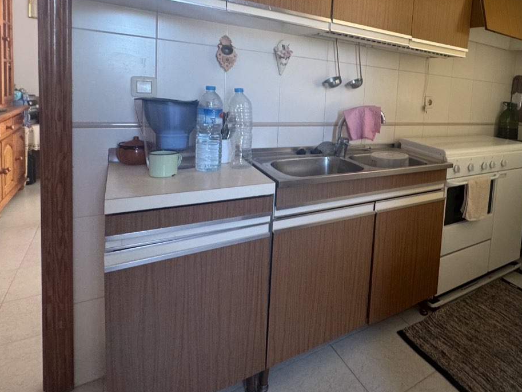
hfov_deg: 67.8
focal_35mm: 23
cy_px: 122
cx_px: 408
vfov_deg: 57.2
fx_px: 347
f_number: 2.2
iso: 200
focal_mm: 2.22
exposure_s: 1/50
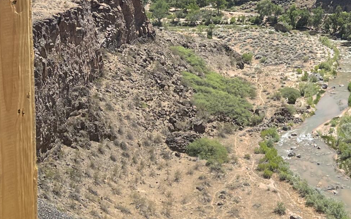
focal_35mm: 81
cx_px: 321
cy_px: -20
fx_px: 775
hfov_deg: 24.7
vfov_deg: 15.7
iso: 32
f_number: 1.6
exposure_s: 1/2433
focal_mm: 5.1
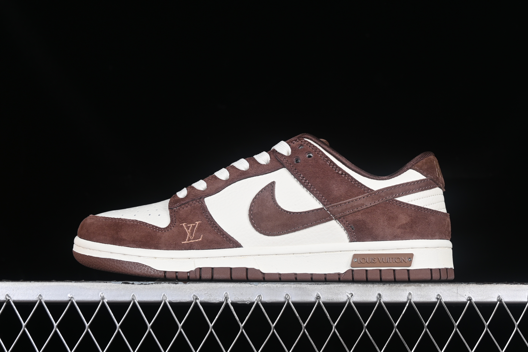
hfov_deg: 27.0
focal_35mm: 75
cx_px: 264
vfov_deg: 18.2
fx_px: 1100
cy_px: 176
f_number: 8
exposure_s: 1/80
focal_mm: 50
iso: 160
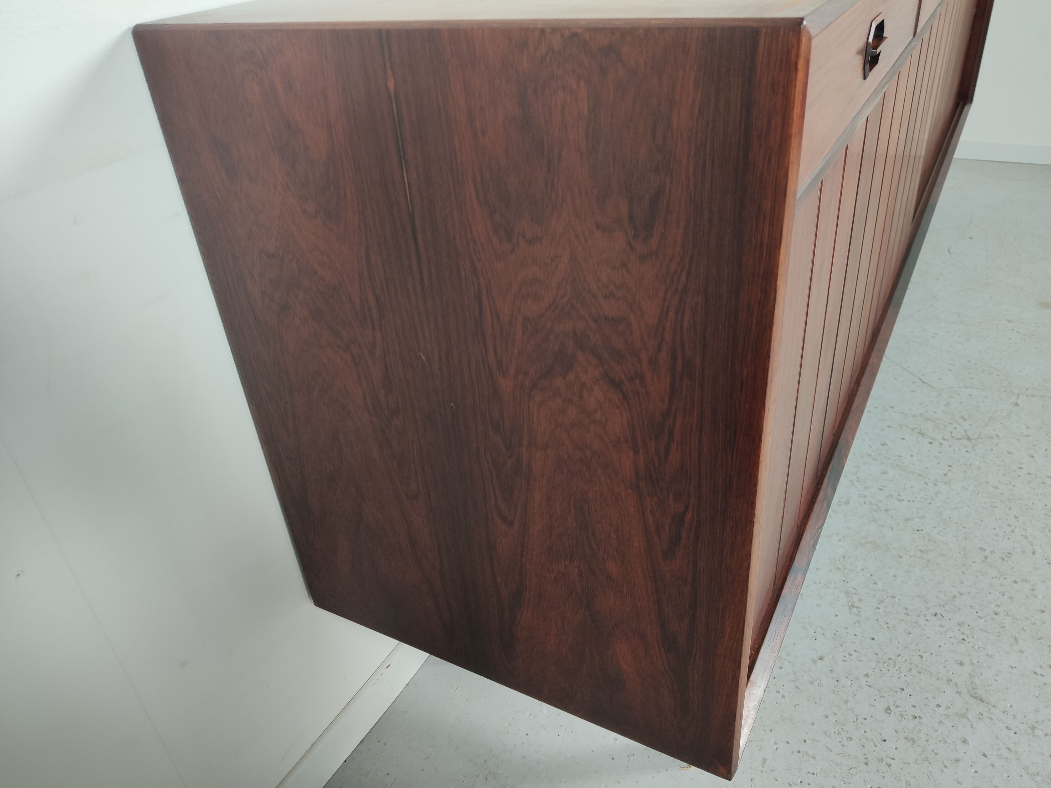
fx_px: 789
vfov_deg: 53.1
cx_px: 526
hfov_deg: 67.3
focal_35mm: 26
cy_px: 394
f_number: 1.75
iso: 224
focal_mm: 4.75
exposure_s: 1/100
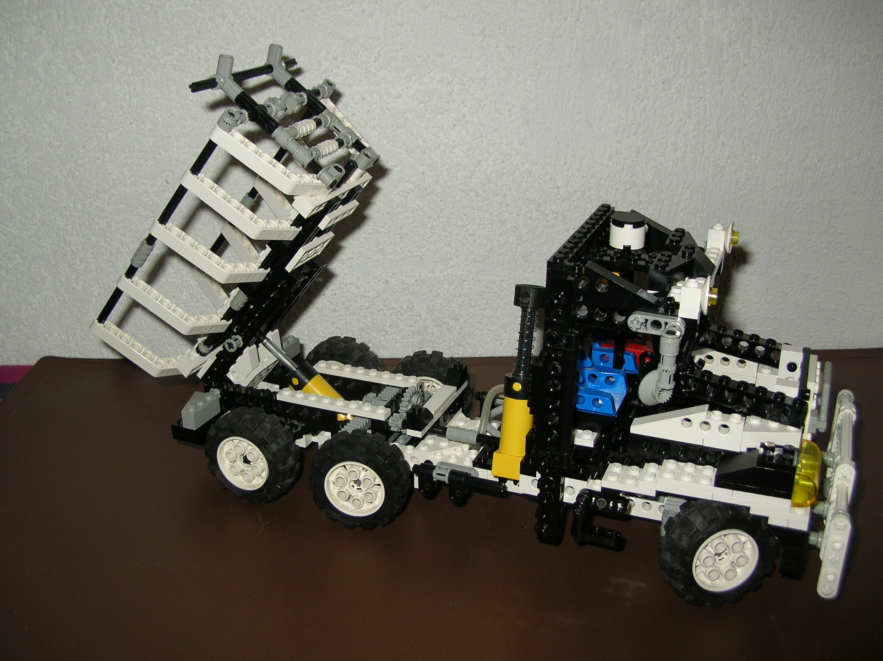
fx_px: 918
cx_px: 442
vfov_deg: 39.6
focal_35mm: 36
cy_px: 330
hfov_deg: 51.4
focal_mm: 6
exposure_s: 1/60.1
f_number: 2.7
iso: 50
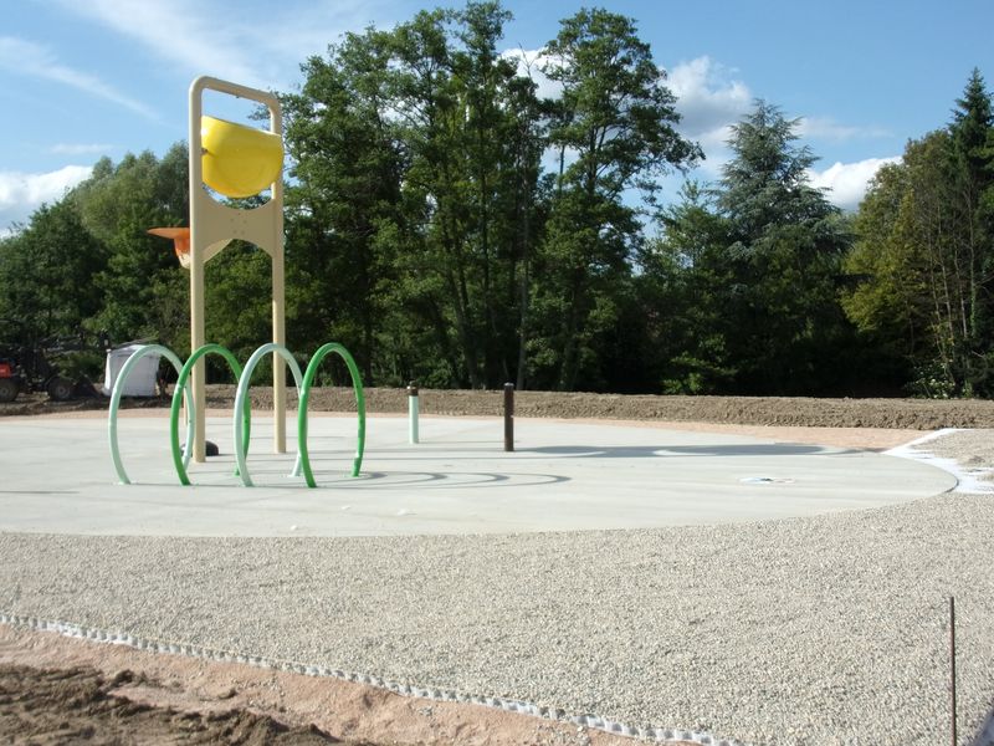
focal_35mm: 39
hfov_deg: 47.9
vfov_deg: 36.8
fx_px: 1120
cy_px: 373
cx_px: 497
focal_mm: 7
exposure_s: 1/850
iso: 80
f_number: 3.9
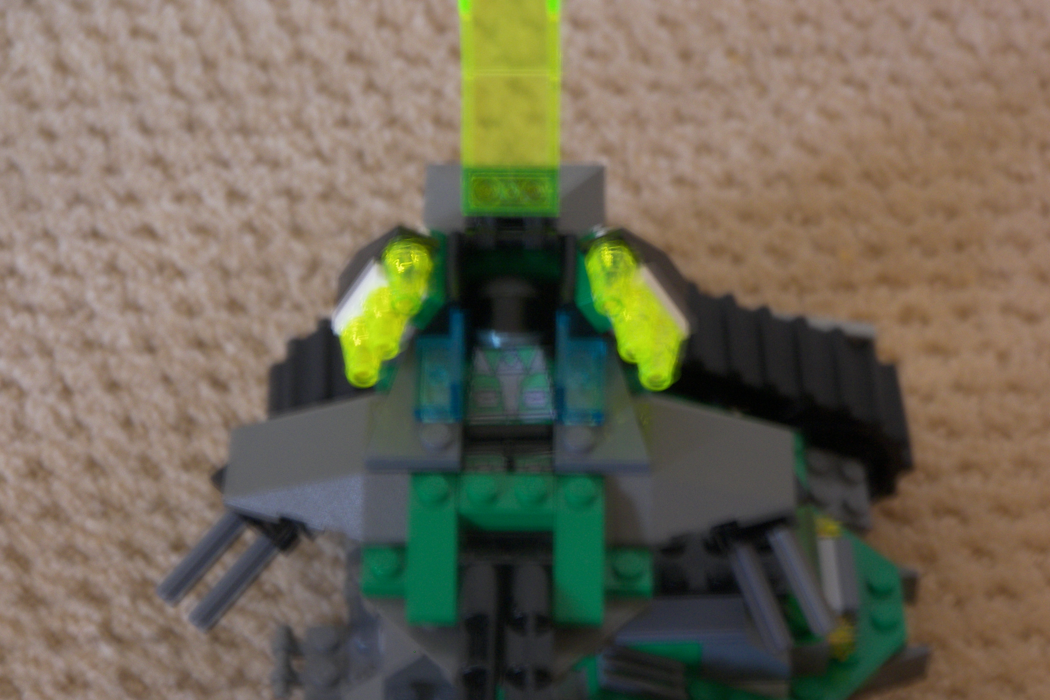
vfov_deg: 12.2
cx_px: 524
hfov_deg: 18.3
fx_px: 3266
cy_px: 394
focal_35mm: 112
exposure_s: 1/2
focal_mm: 22.5
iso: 100
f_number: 4
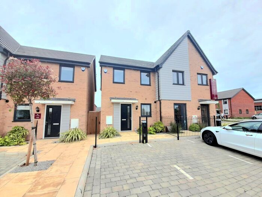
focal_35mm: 13
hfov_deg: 106.2
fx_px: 98
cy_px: 98
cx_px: 131
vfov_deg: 89.9
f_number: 2.2
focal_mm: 1.42
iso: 40
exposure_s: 1/145
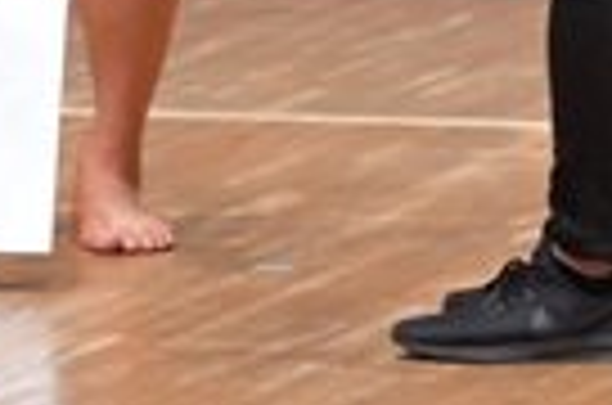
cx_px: -700
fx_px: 21014
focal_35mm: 1239
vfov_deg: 1.1
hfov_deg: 1.7
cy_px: -490
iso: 8000
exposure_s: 1/400
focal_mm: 145
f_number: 5.6
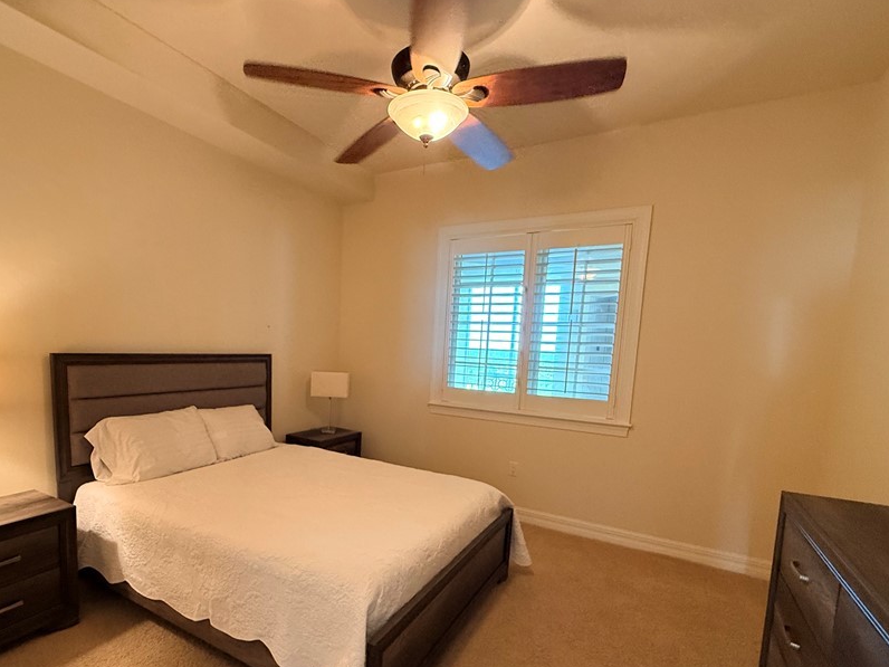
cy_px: 396
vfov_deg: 71.0
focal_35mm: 18
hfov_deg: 87.4
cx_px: 391
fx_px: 462
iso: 500
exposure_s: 1/60
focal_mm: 2.22
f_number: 2.2
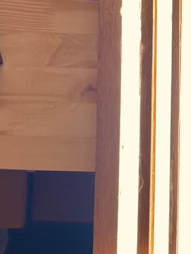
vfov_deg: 24.7
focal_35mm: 79
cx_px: 201
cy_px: 109
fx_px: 581
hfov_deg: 18.1
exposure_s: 1/120
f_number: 1.6
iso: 50
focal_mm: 4.2
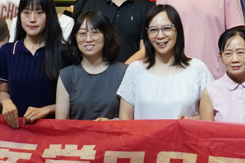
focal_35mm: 122
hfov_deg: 16.7
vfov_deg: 10.5
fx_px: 830
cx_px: 181
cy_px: -138
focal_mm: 16
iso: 250
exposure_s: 1/30
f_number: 3.5
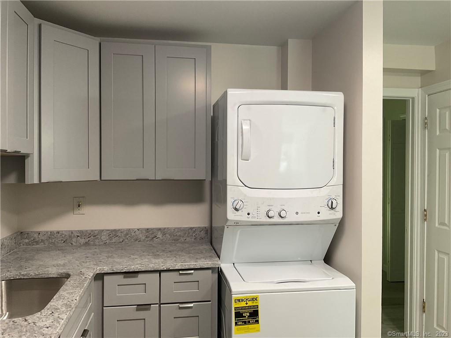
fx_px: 378
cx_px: 226
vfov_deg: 48.2
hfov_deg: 61.7
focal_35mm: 29
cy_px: 169
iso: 64
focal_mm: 3
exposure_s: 1/60
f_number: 1.8
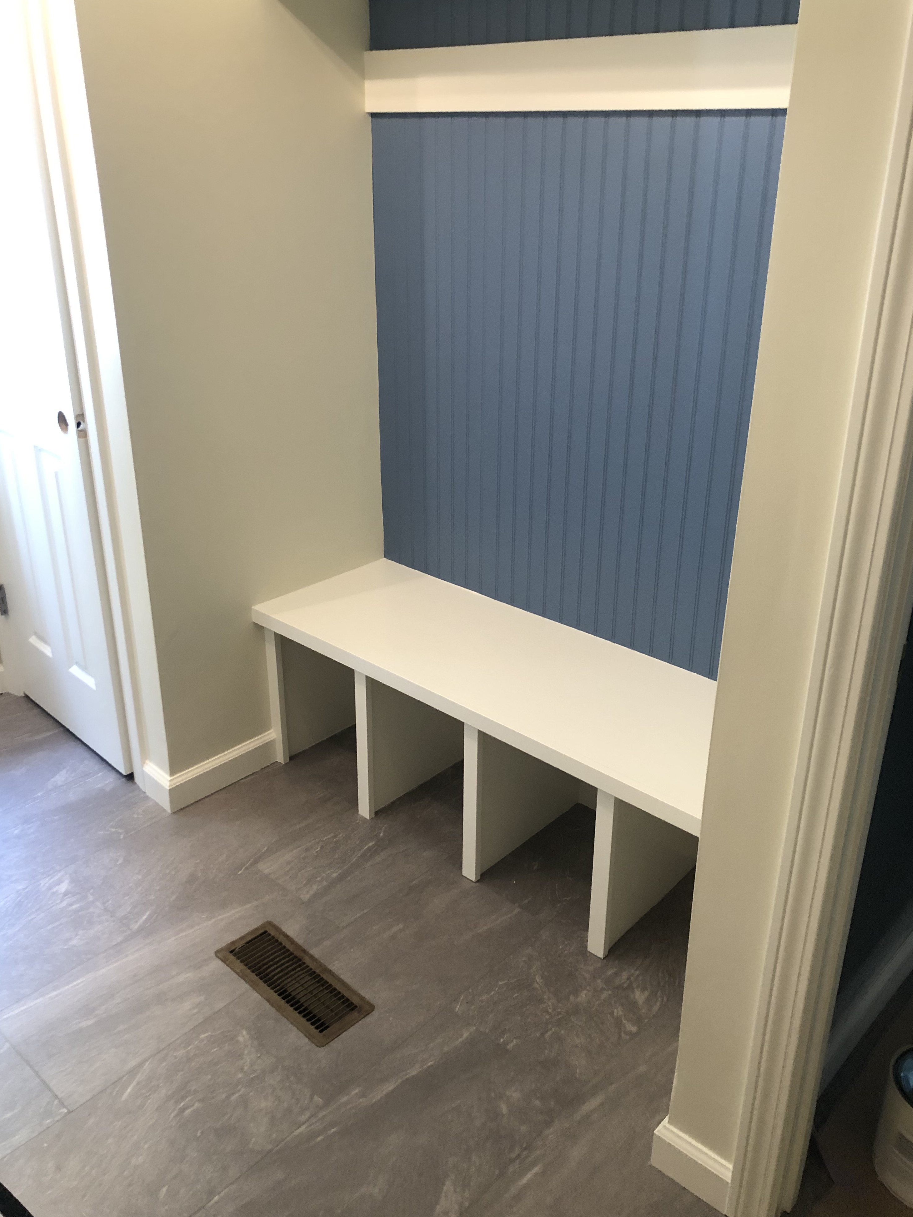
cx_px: 457
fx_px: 1020
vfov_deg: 61.7
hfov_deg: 48.2
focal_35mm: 29
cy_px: 594
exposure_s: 1/15
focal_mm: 3.99
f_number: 1.8
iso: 50
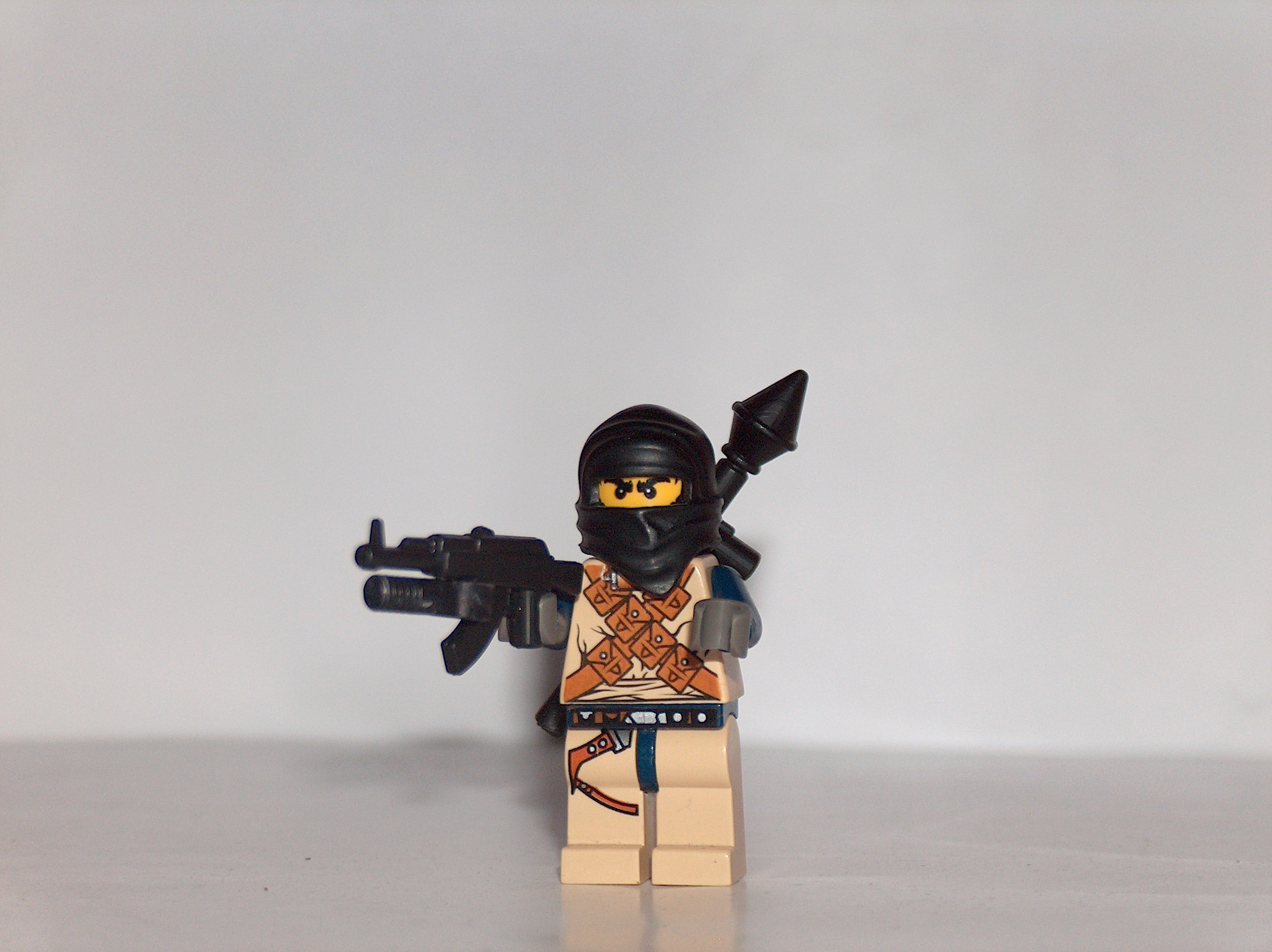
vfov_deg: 14.9
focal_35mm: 99
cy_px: 476
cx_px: 636
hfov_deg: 19.8
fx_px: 3635
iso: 100
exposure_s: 1/125
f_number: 2.9
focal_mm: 20.29
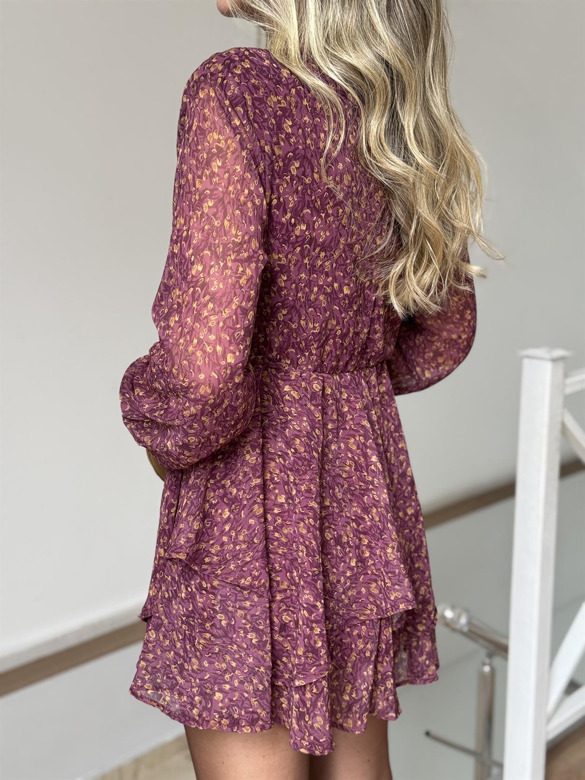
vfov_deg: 39.7
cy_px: 390
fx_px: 1082
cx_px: 292
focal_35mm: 48
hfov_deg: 30.3
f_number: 1.78
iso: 100
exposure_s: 1/119
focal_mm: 6.76
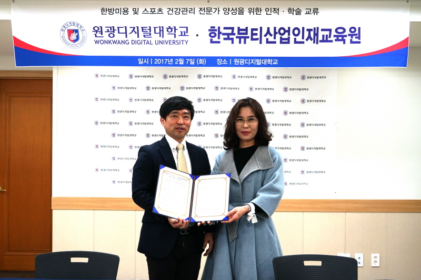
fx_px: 362
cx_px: 210
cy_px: 140
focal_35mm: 31
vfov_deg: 42.3
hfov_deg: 60.3
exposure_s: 1/160
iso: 320
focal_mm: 31
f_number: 4
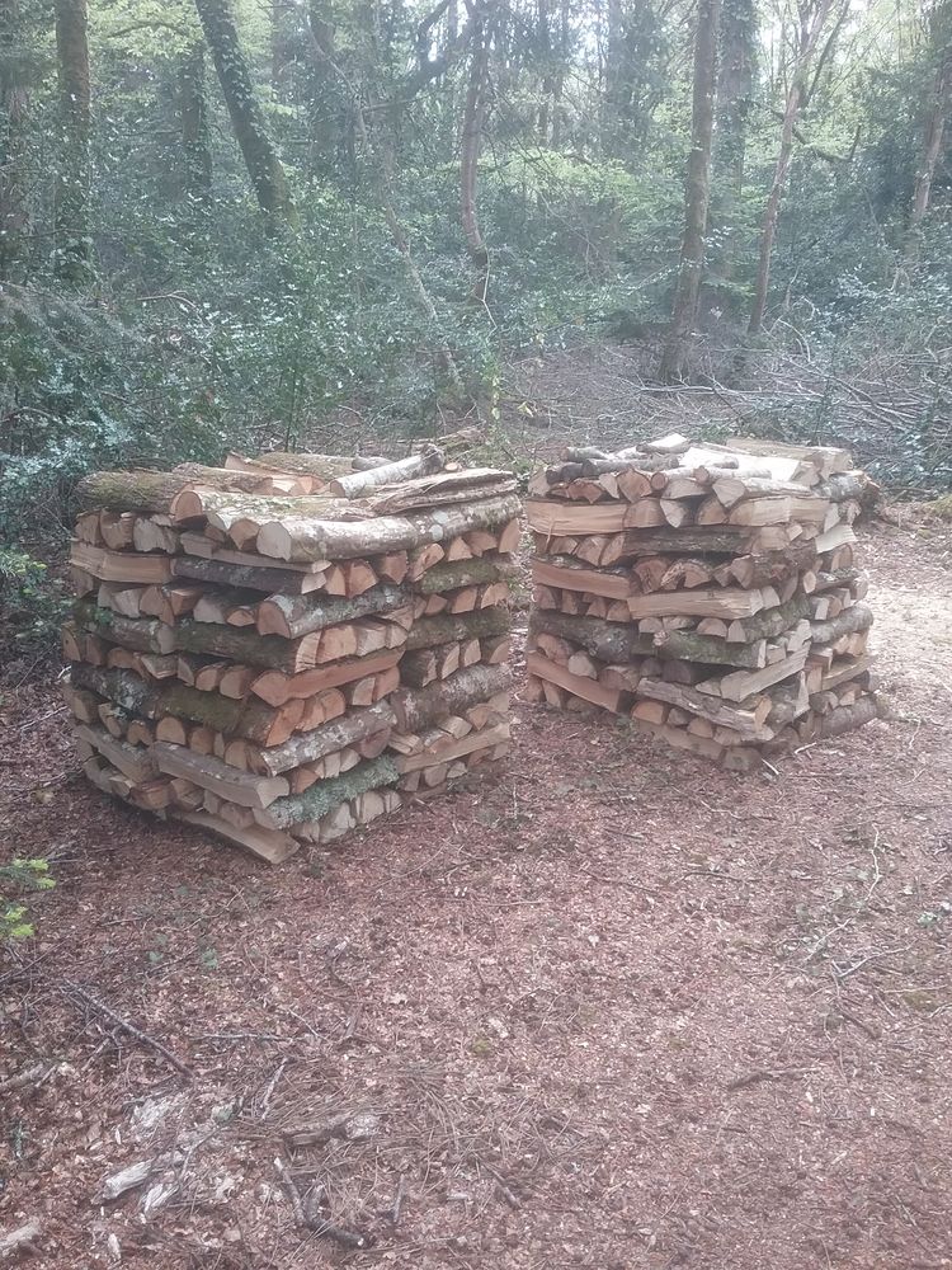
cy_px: 635
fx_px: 1137
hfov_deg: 45.4
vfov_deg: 58.4
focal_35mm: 31
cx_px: 476
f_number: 2.2
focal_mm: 3.3
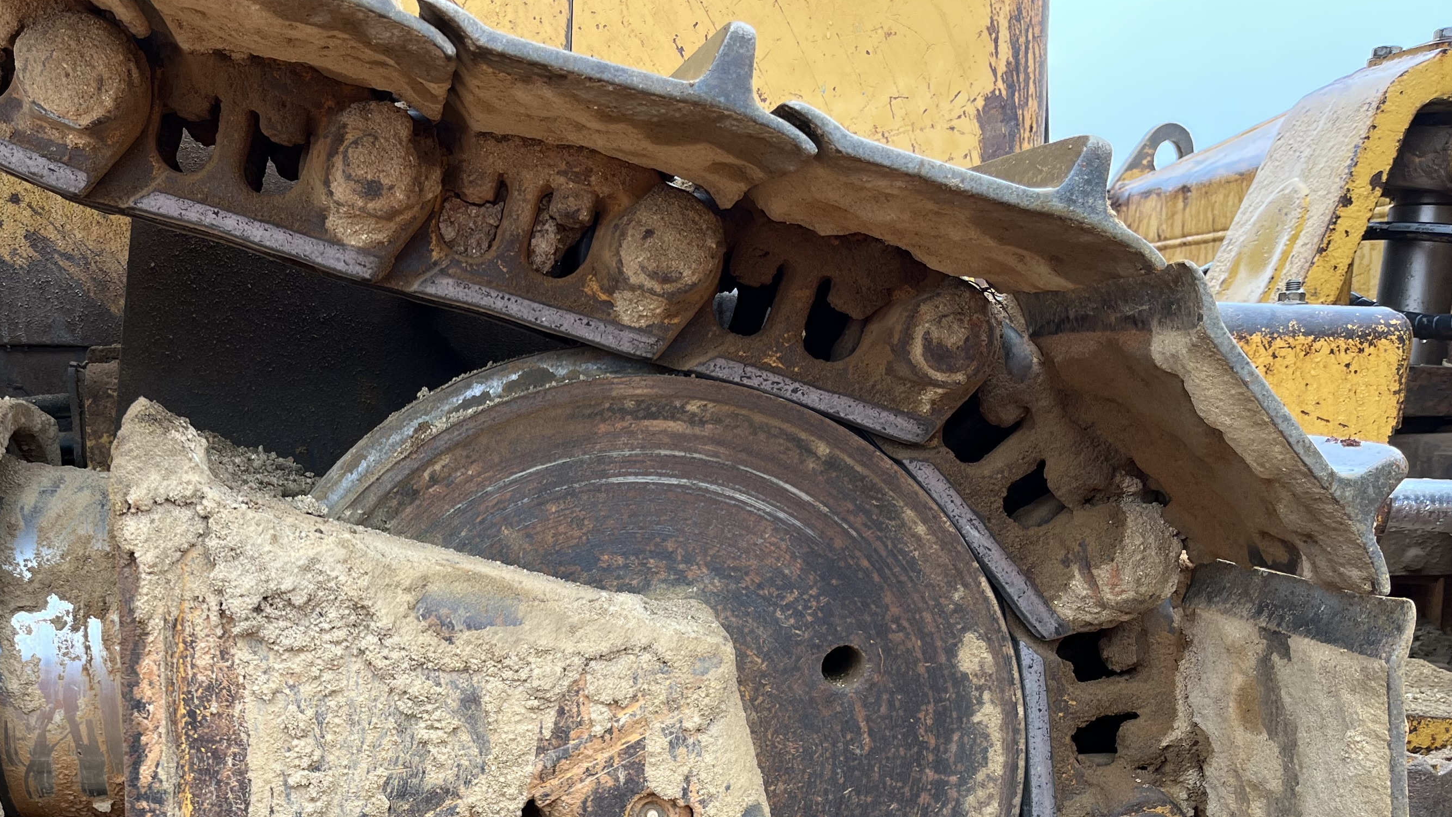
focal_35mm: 43
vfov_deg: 26.6
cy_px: 767
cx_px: 384
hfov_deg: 45.9
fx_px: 1656
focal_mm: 5.1
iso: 32
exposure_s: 1/122
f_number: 1.6
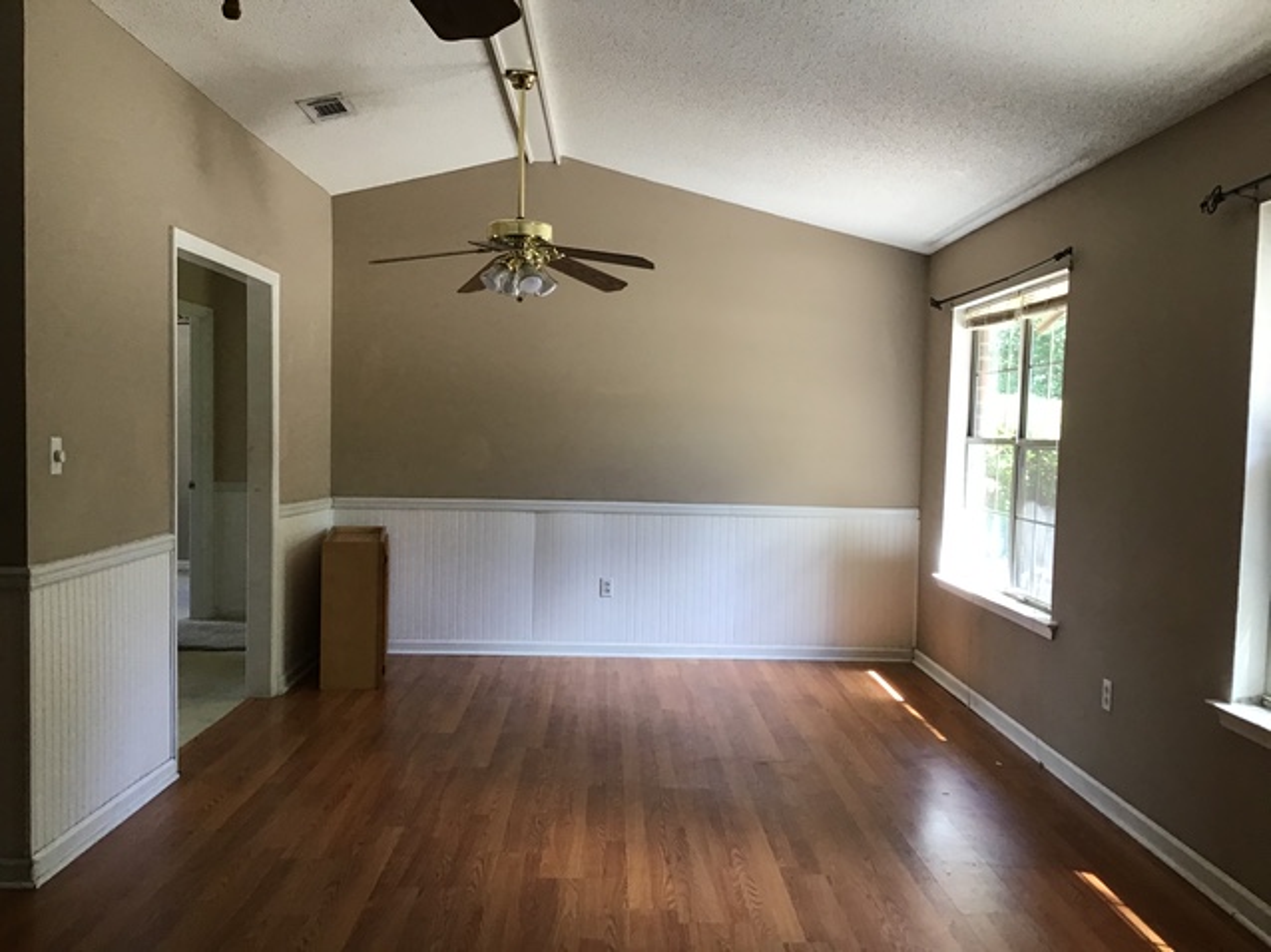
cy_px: 476
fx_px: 1138
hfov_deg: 58.4
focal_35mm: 31
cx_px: 636
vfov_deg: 45.4
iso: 32
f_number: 2.4
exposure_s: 1/30
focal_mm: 3.3
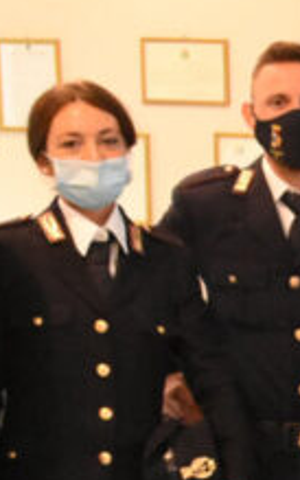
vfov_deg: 12.9
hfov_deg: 7.0
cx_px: 1027
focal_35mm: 161
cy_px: 411
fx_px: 2105
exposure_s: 1/80
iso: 5000
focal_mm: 18
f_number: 6.3
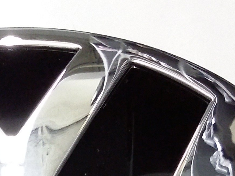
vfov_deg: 11.6
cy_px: 305
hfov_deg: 16.3
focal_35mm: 119
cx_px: 14
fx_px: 808
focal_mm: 3.4
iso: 400
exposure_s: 1/30
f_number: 2.4
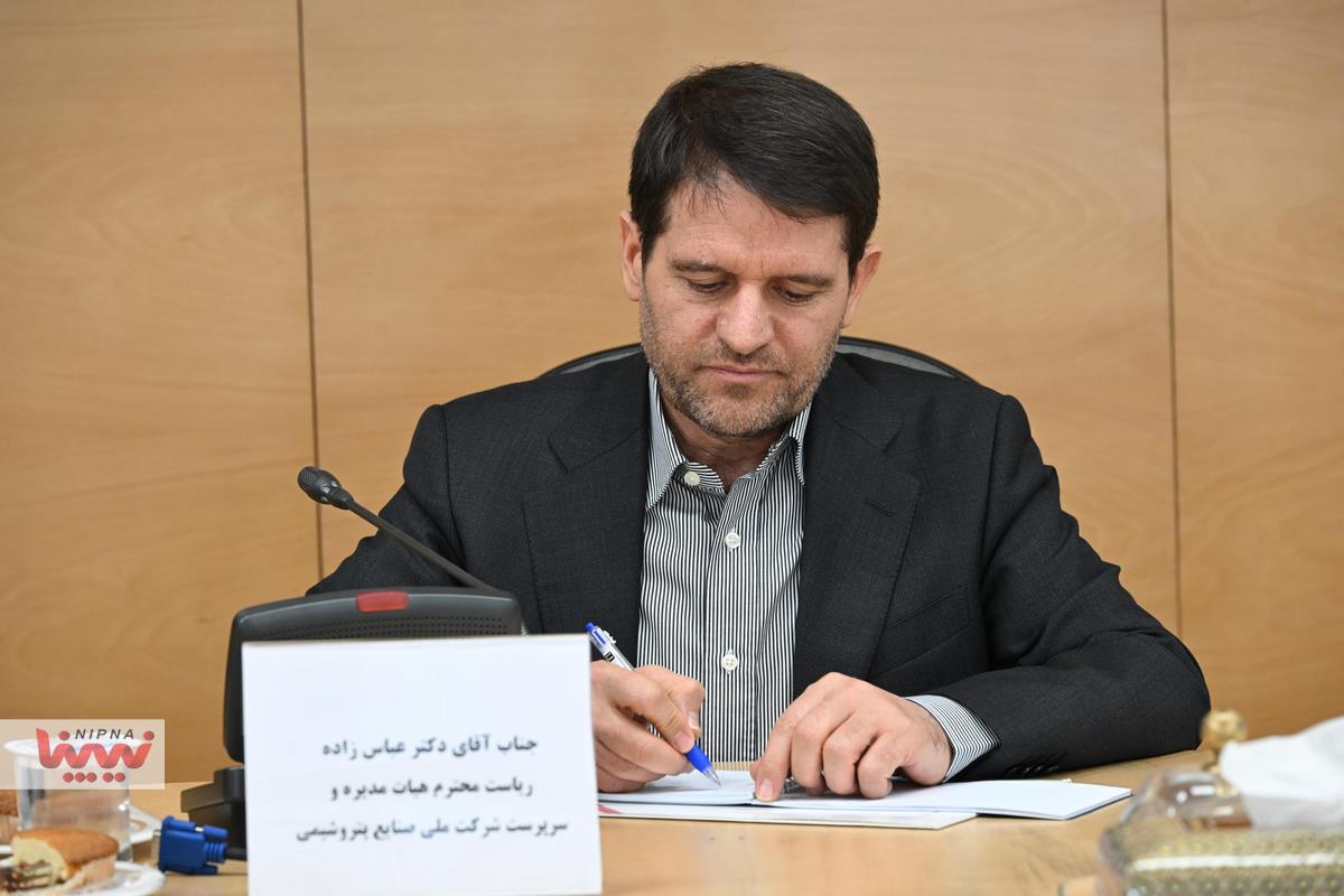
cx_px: 672
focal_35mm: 120
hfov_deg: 17.1
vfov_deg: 11.4
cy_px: 448
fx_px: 4480
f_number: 6.3
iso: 2500
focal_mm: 120
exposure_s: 1/125
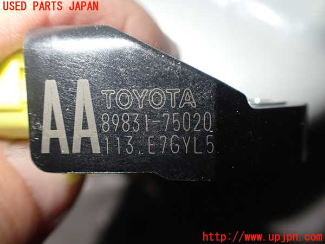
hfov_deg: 60.0
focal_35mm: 30
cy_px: 122
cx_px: 162
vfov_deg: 46.8
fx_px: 282
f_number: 2.3
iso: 320
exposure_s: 1/125
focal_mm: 5.4
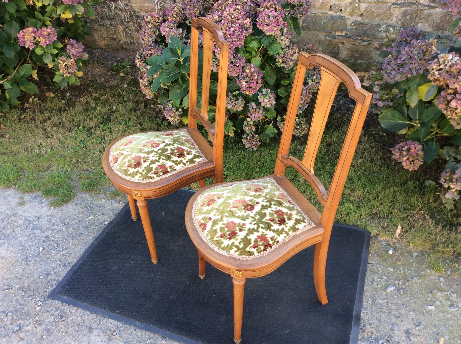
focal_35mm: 32
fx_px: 426
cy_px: 172
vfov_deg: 44.1
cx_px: 230
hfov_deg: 56.9
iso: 40
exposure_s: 1/100
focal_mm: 3.3
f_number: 2.4
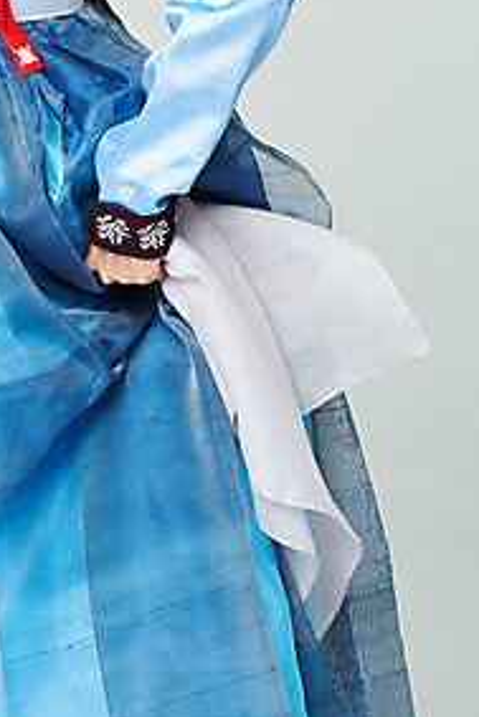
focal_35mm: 283
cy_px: 286
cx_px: 204
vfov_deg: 7.3
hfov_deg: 4.9
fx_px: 5641
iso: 100
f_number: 11
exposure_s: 1/125
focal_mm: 200
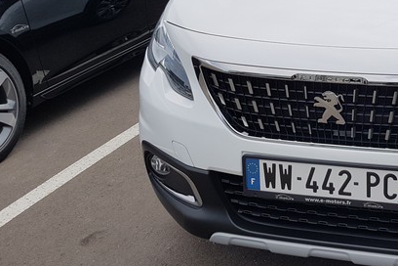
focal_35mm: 53
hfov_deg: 35.6
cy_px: 77
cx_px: 347
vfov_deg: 25.3
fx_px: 586
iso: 40
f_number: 1.7
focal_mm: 4.2
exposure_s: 1/1696
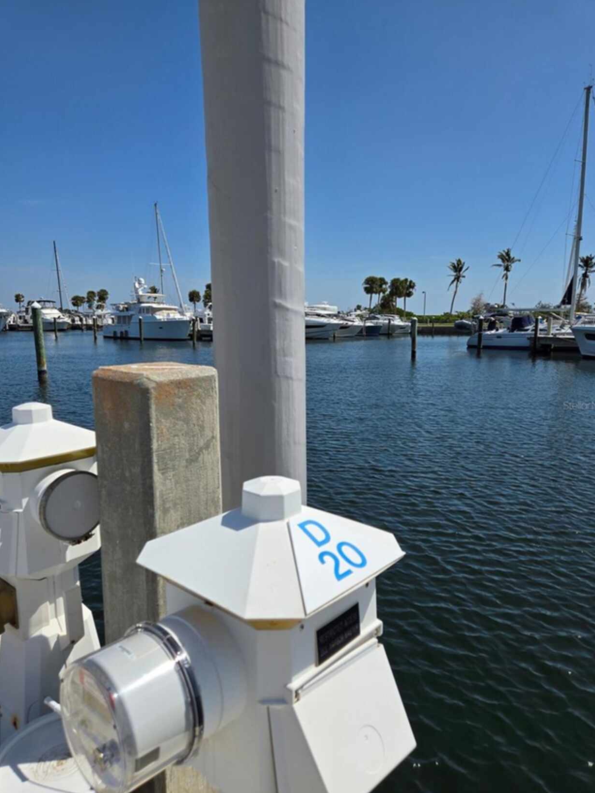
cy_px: 405
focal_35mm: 24
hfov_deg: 56.8
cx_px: 302
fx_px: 550
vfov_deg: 71.6
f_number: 1.8
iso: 25
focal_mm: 5.4
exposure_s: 1/3569
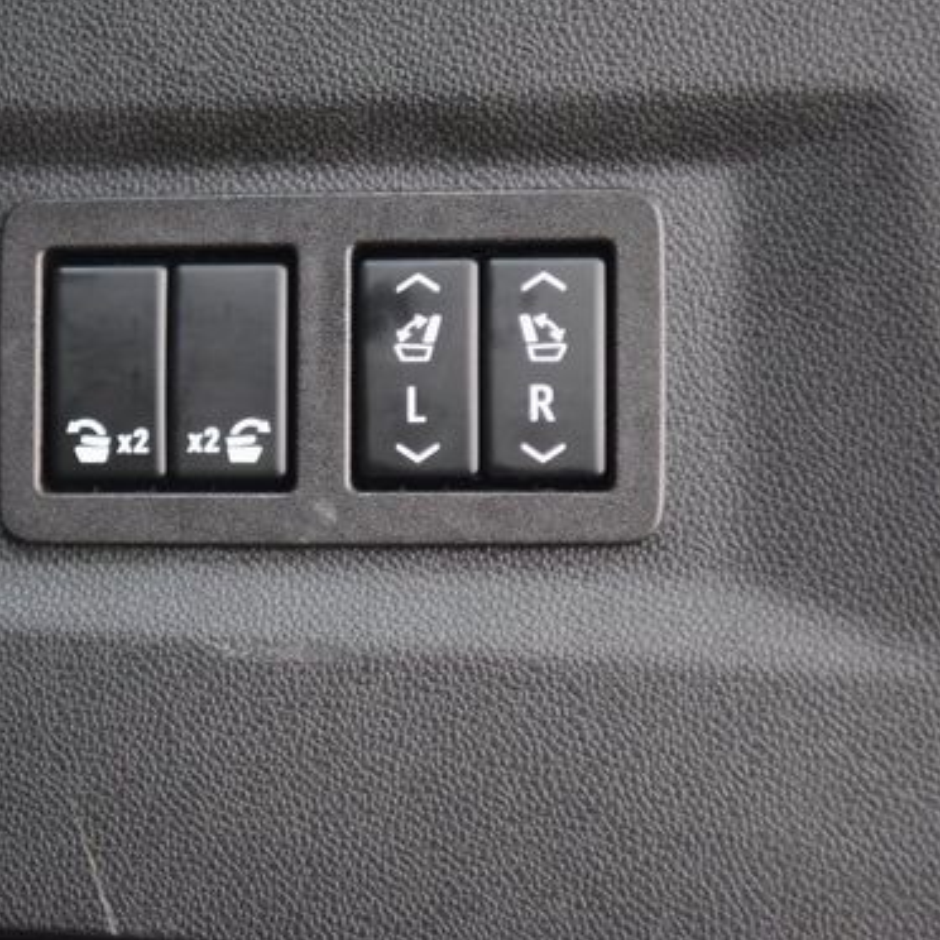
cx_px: 235
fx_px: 3502
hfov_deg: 15.2
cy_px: 403
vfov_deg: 15.3
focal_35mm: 114
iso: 1600
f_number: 2.8
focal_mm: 52
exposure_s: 1/5
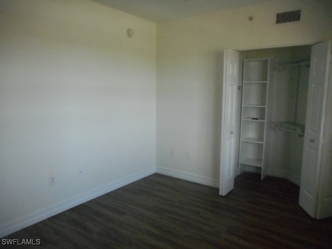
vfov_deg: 54.9
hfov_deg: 69.4
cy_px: 124
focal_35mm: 25
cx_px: 166
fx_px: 240
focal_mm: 4.5
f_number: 3.7
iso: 800
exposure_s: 1/160
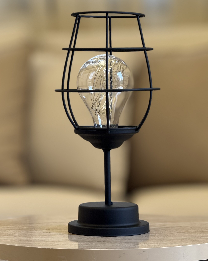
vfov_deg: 13.6
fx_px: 1093
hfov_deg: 10.9
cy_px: 124
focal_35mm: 142
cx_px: 101
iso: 100
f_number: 2.8
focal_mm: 15.66
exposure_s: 1/100
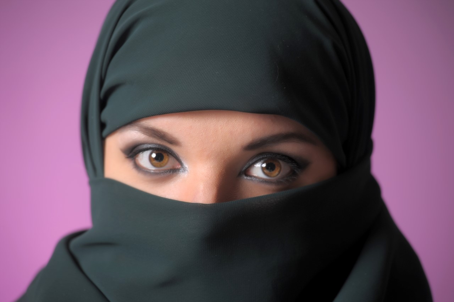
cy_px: 151
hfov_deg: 12.1
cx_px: 227
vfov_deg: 8.1
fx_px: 2143
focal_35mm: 170
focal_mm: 170
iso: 200
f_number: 9
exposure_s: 1/160
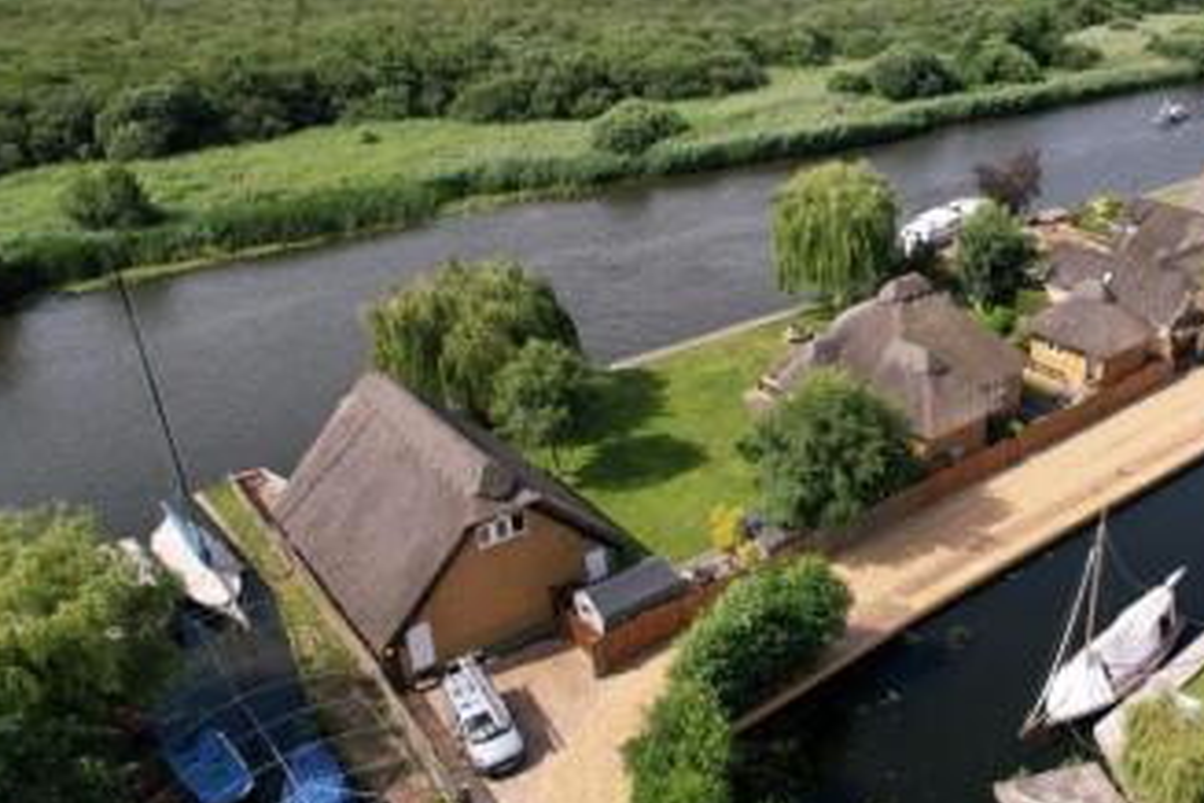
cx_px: 839
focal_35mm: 32
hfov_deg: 56.9
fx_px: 1070
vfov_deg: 41.0
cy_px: 344
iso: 130
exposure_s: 1/320
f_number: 2.8
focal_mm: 8.38
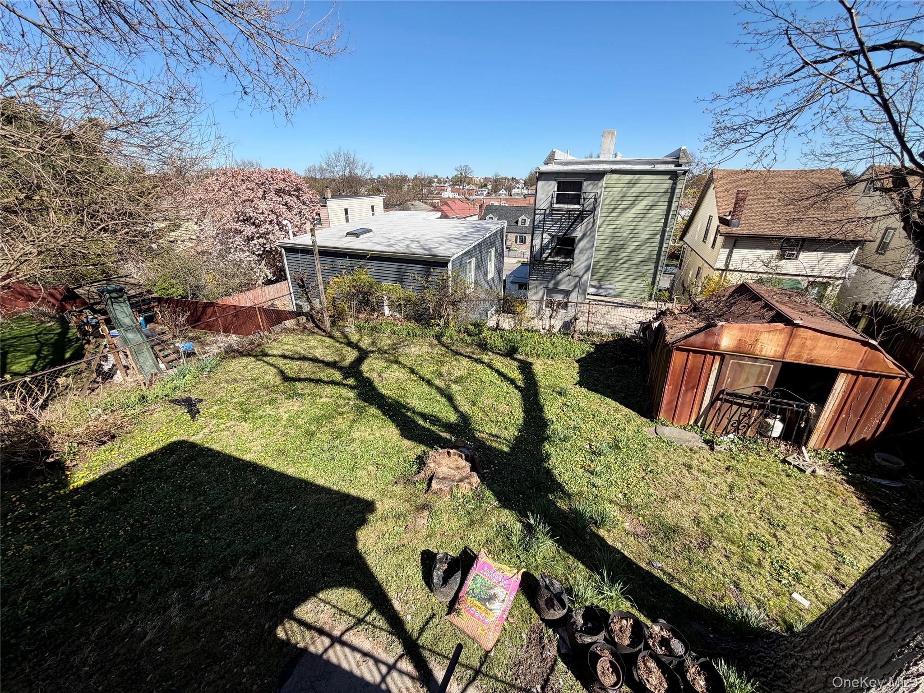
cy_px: 346
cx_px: 462
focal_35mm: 14
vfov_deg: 85.7
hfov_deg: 102.1
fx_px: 374
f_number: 2.2
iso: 25
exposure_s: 1/770
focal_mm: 2.22
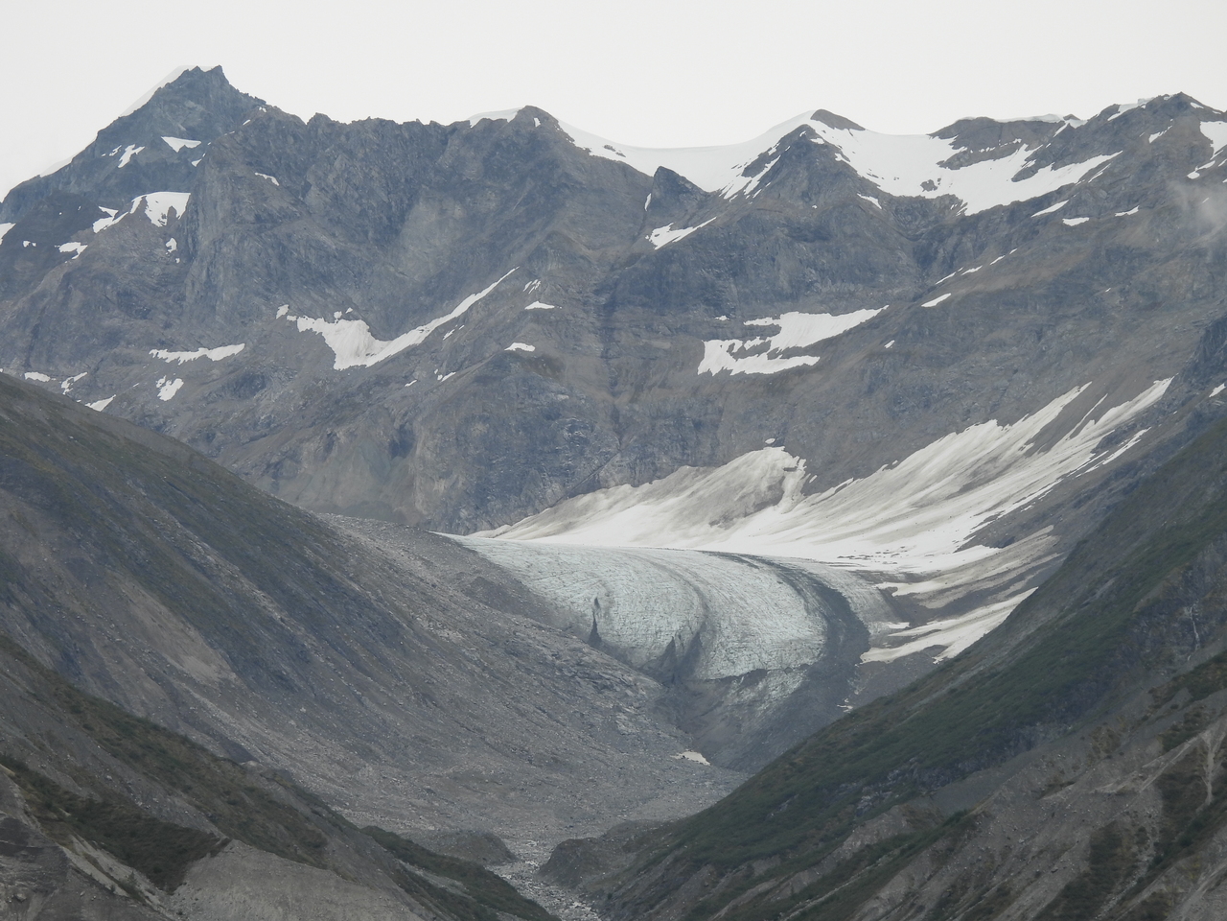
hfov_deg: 9.0
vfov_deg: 6.8
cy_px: 460
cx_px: 614
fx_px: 7798
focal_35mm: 220
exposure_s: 1/500
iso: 100
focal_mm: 39.3
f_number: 4.5
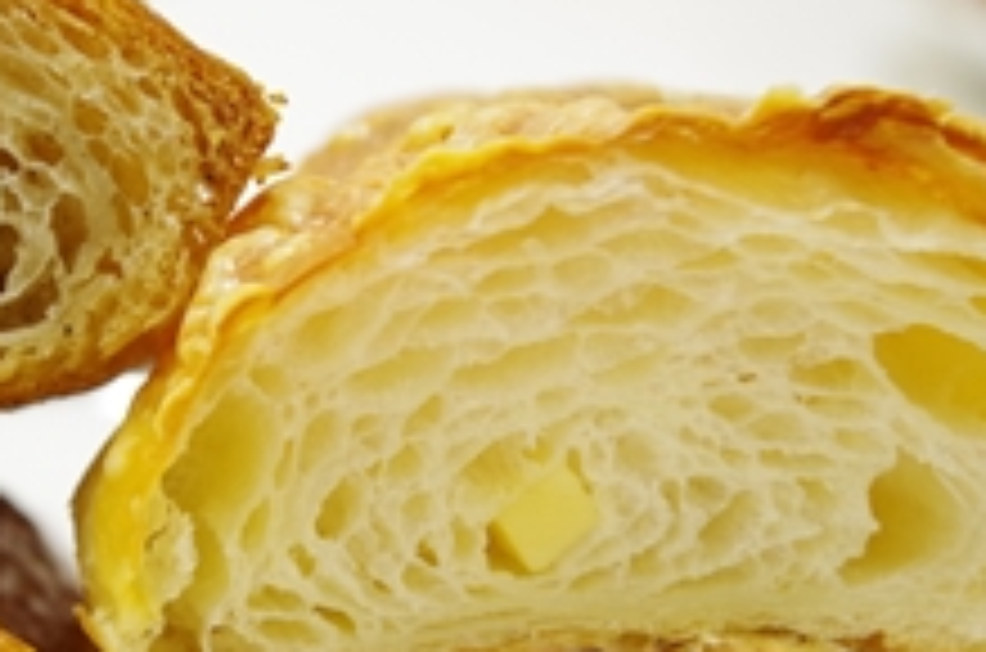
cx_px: 151
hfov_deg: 24.2
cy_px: 519
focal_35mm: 82
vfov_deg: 16.4
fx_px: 2249
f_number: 4
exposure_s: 1/40
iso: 800
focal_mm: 24.38
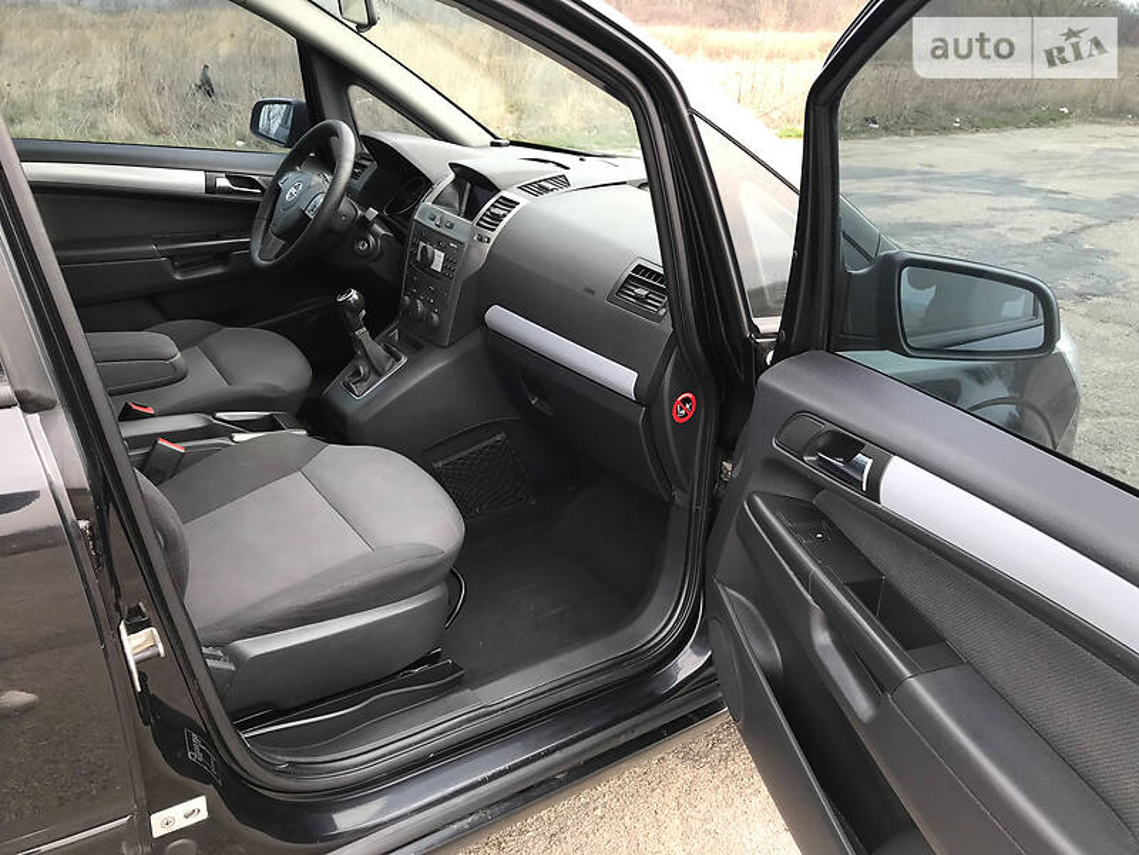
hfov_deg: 63.4
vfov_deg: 49.7
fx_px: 921
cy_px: 428
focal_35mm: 28
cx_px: 570
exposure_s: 1/159
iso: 20
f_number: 1.8
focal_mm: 4
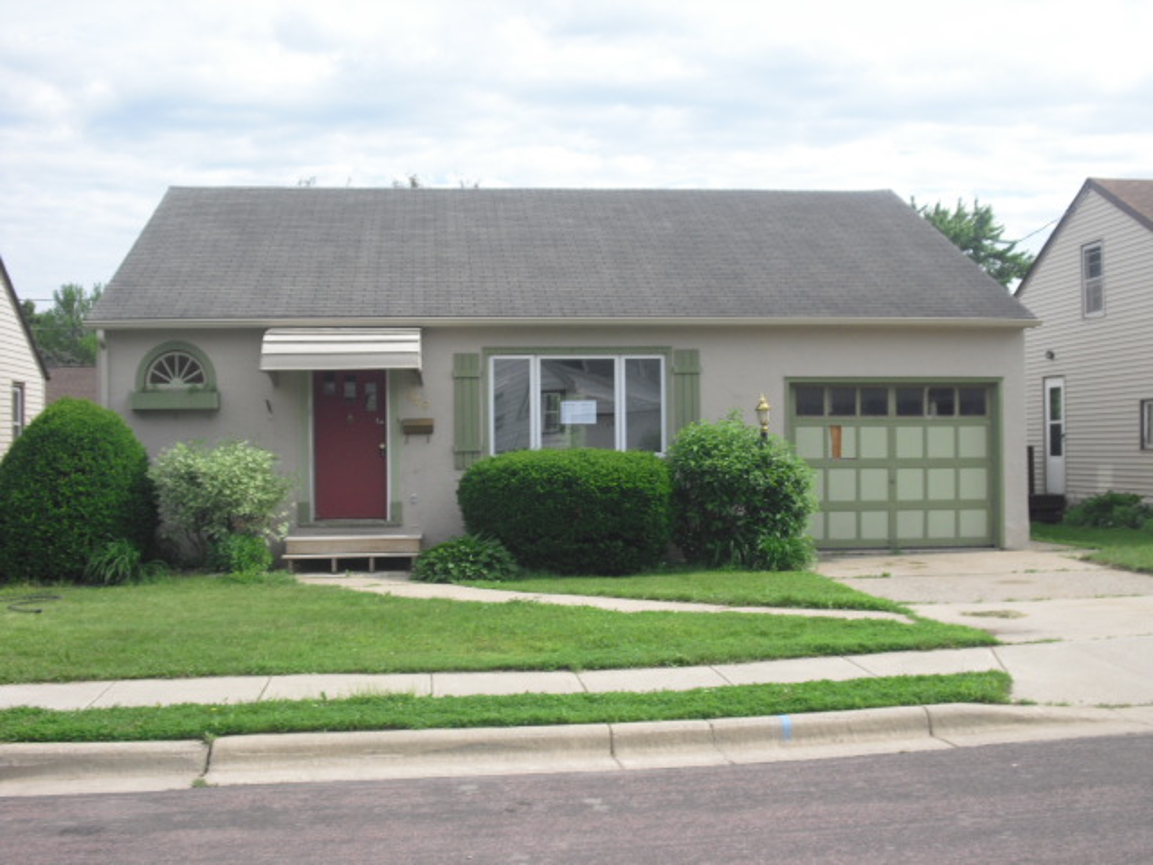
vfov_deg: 32.9
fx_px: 1466
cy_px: 432
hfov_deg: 42.9
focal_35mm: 44
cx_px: 576
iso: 100
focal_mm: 7.7
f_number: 8.5
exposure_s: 1/125
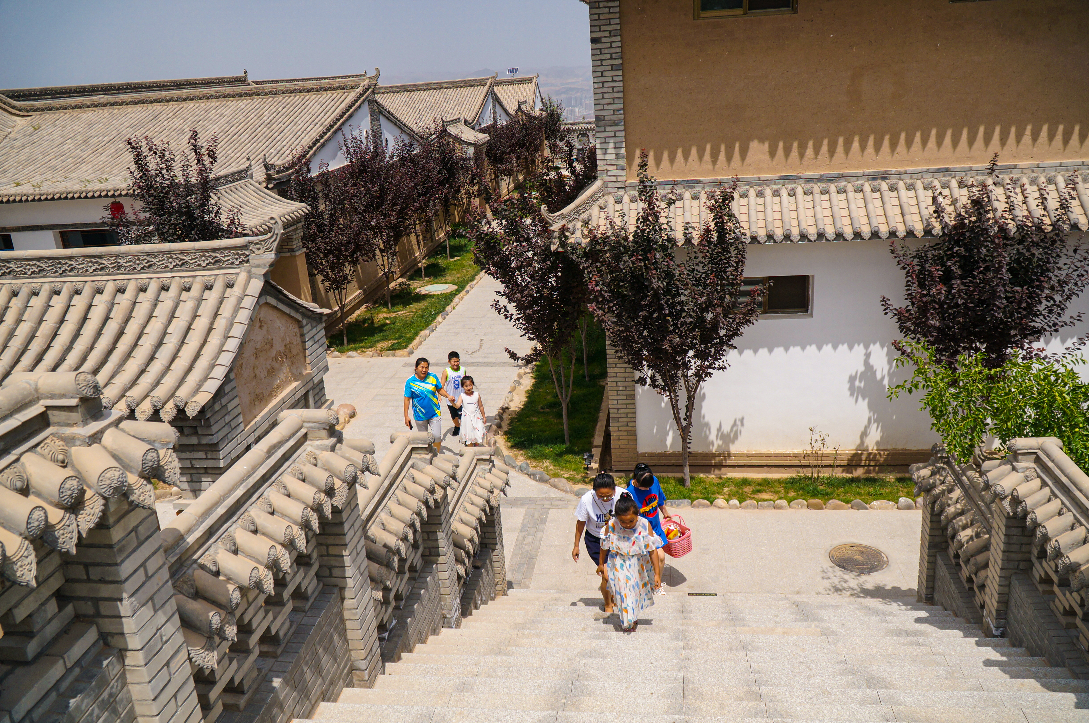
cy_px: 362
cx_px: 544
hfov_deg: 67.4
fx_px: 816
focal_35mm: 27
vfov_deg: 47.8
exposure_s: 1/2500
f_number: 4.5
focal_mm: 18
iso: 200
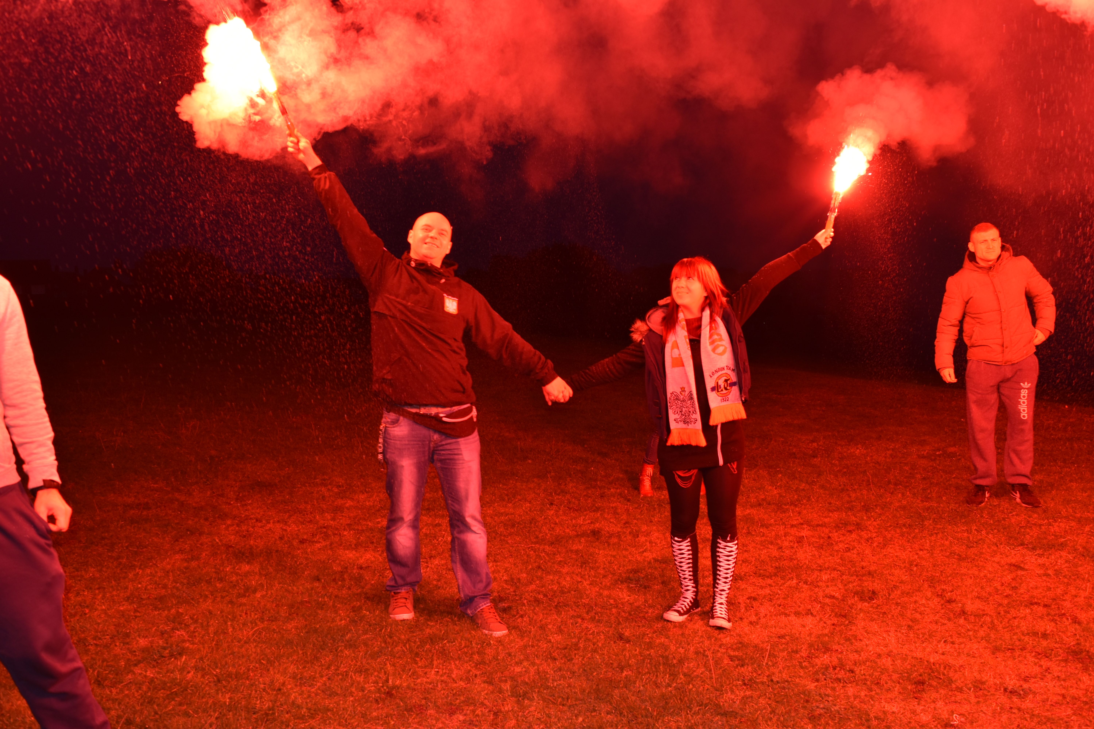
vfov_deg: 40.0
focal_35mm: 33
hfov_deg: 57.2
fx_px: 1003
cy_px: 364
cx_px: 547
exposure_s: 1/125
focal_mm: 22
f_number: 5.6
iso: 200
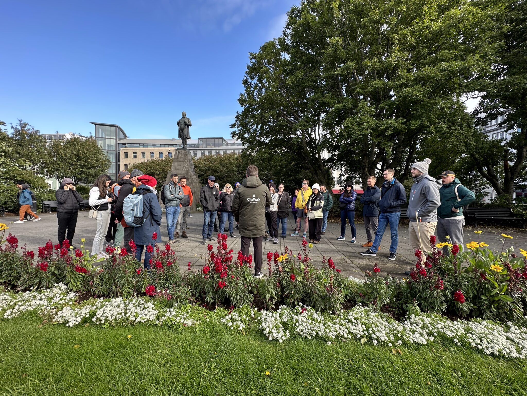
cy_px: 198
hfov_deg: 102.1
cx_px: 264
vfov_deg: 85.7
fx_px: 213
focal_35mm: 14
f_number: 2.2
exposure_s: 1/270
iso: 40
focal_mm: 2.22
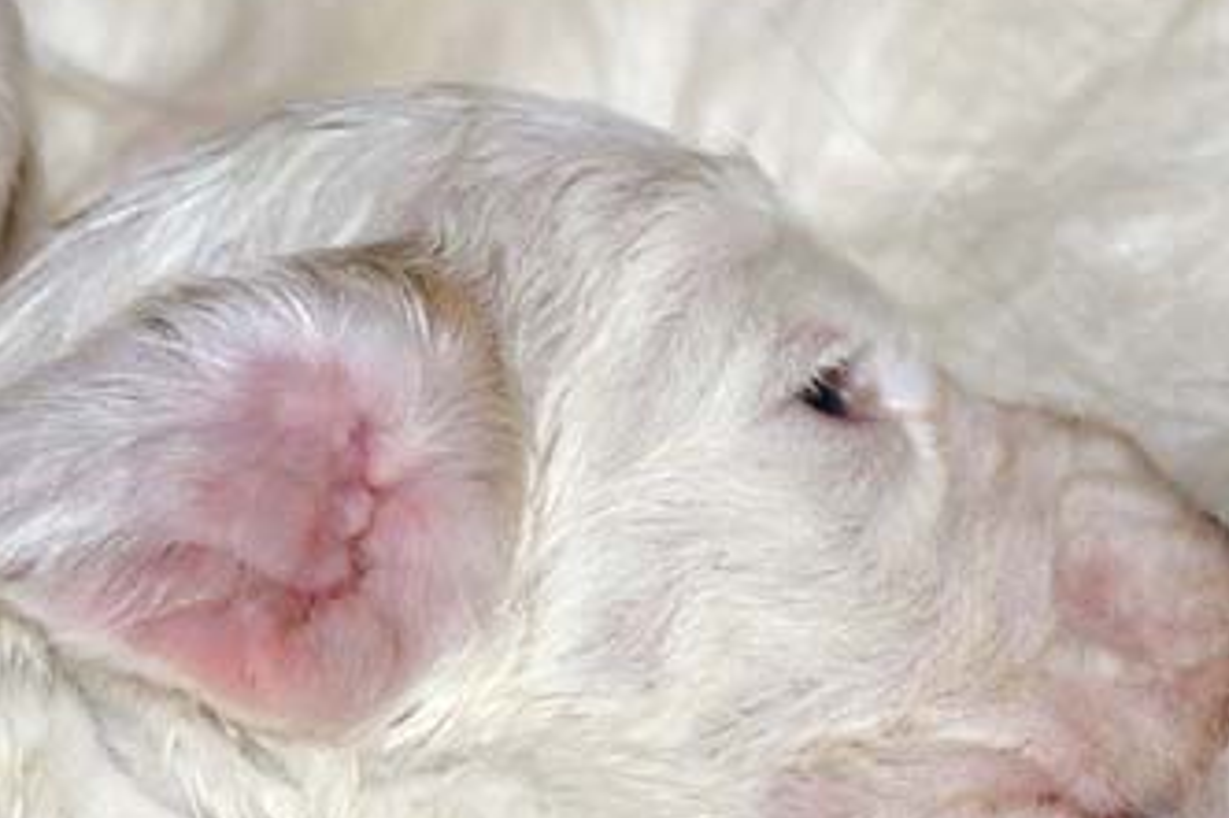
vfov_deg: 5.4
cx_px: 877
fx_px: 8632
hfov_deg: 8.1
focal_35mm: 253
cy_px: 461
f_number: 5.6
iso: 400
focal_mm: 70
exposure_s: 1/125
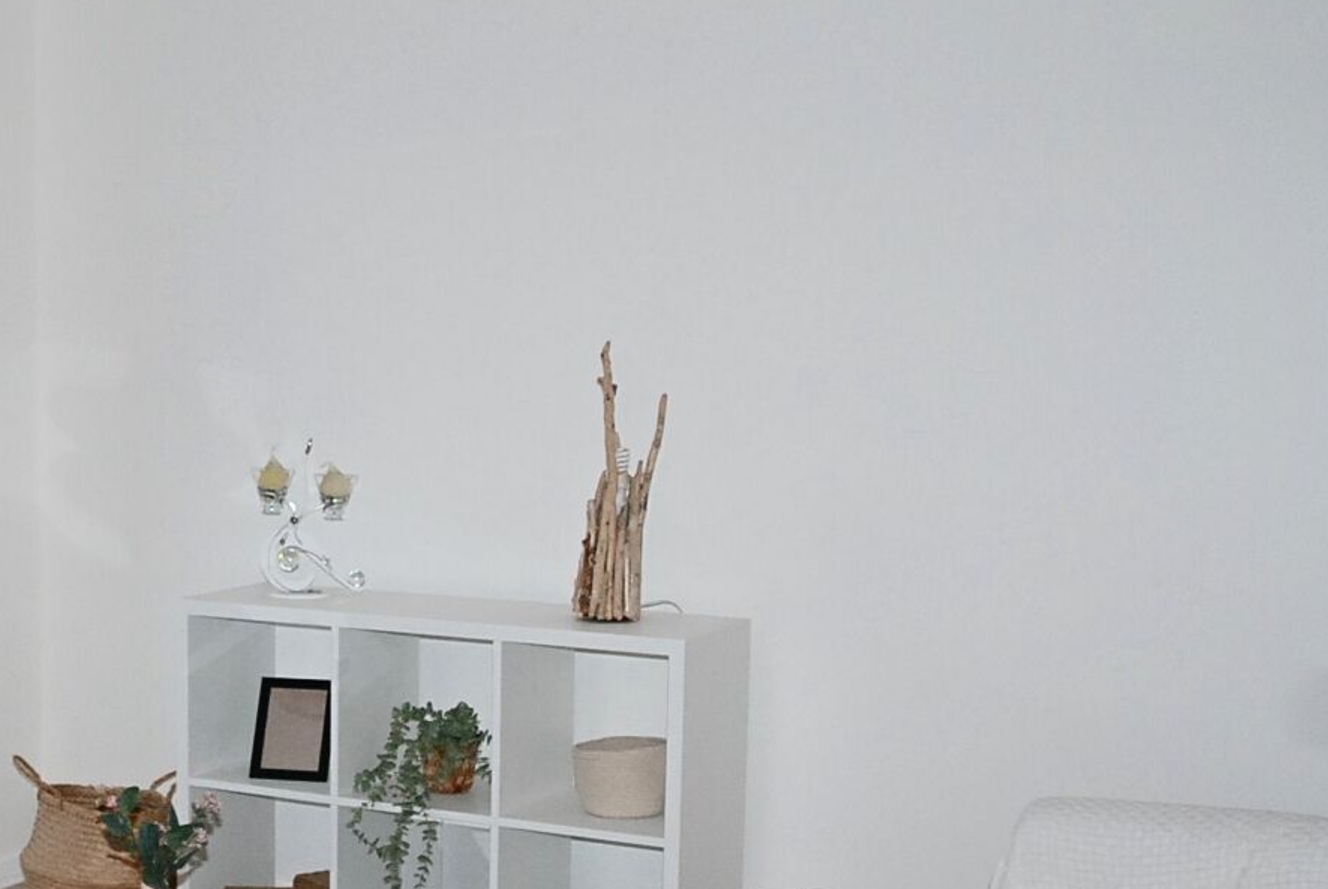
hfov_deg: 33.2
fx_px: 2179
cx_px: 327
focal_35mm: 59
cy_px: 597
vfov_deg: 23.0
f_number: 4.5
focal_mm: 18
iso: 640
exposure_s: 1/60
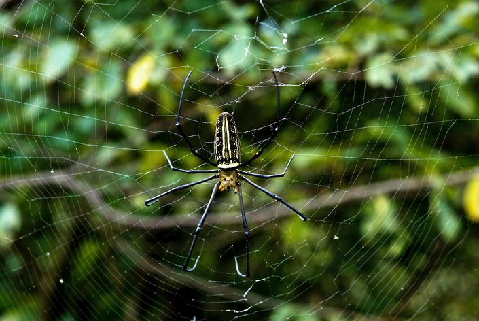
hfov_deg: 22.6
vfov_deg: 15.2
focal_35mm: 90
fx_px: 1199
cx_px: 240
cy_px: 160
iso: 1250
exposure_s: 1/125
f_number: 7.1
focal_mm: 60
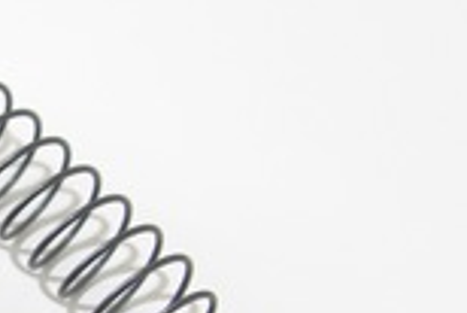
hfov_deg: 12.5
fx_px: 1922
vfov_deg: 9.1
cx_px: -406
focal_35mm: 148
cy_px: 473
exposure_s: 1/500
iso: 1600
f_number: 4
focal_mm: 38
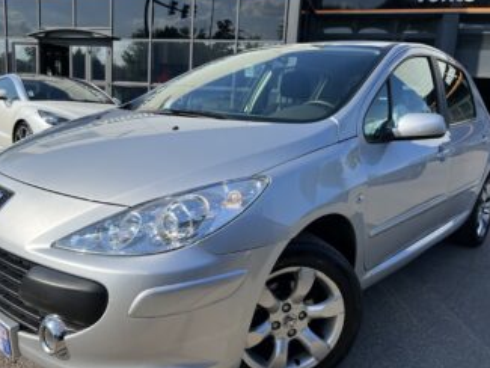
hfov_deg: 59.8
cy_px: 173
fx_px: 425
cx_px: 221
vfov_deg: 46.8
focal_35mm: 30
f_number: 1.5
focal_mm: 5.7
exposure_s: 1/3571
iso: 50
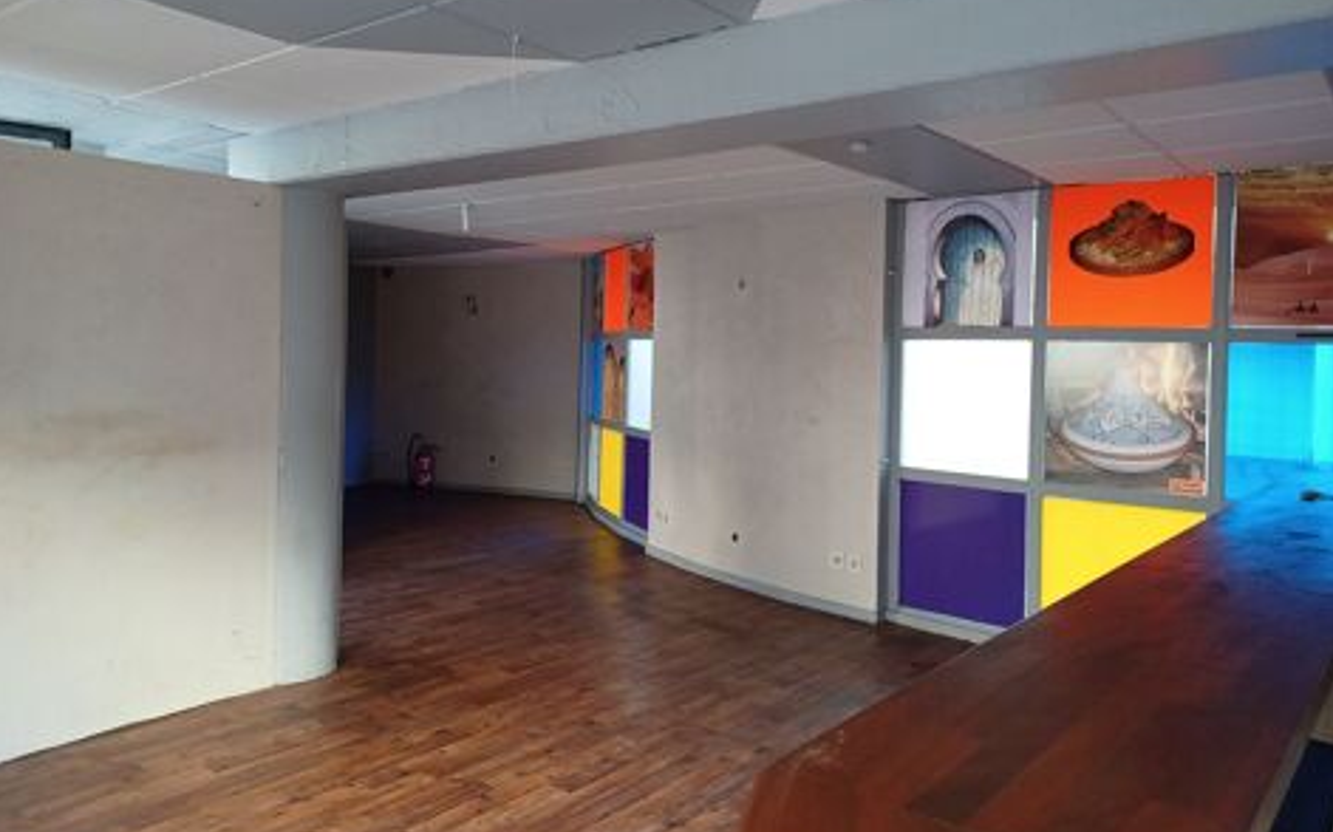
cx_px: 662
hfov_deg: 68.4
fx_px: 981
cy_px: 376
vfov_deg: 45.9
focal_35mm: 27
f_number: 1.8
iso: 320
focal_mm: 4.6
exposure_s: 1/33.3
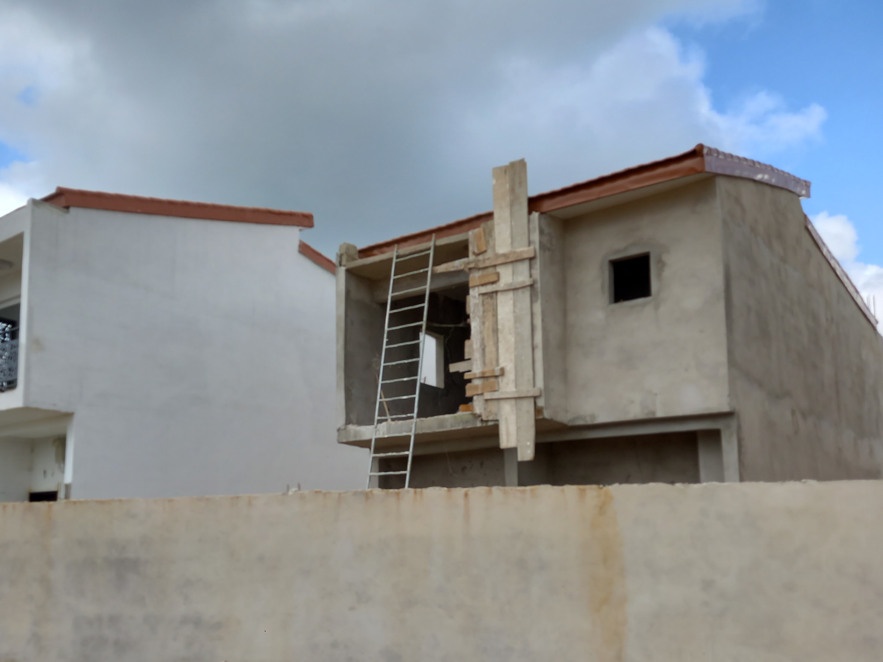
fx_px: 867
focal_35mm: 34
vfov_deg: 41.4
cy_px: 425
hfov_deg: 53.3
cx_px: 326
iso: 25
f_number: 2
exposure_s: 1/746
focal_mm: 4.6
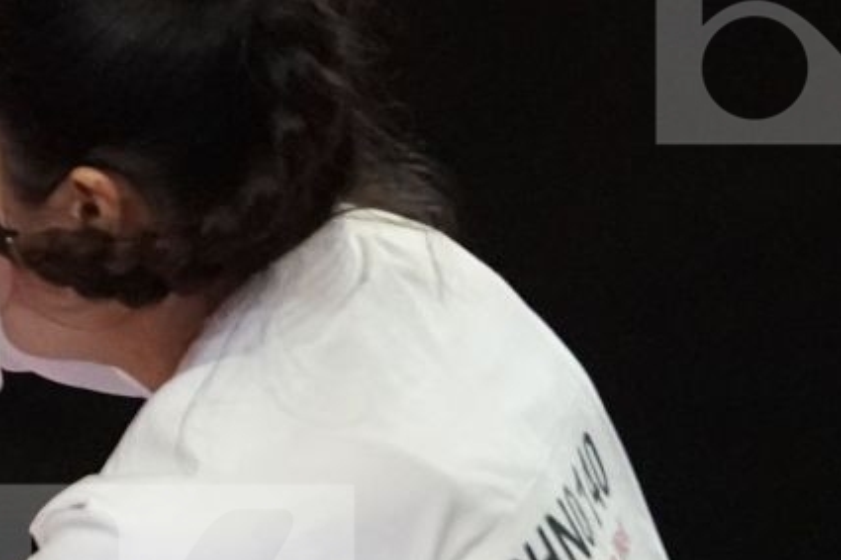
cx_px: -501
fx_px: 29702
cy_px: 665
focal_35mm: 1272
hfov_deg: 1.6
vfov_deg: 1.1
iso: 6400
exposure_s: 1/1000
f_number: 2.8
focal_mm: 200
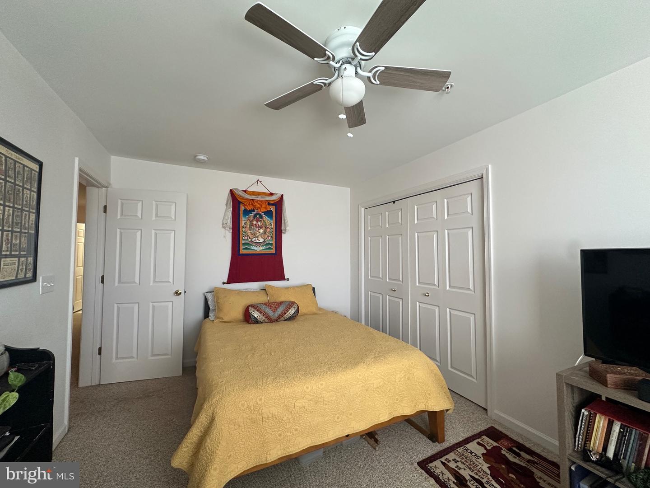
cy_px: 244
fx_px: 263
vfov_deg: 85.7
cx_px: 325
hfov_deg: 102.1
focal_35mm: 14
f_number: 2.2
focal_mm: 2.22
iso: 250
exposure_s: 1/120
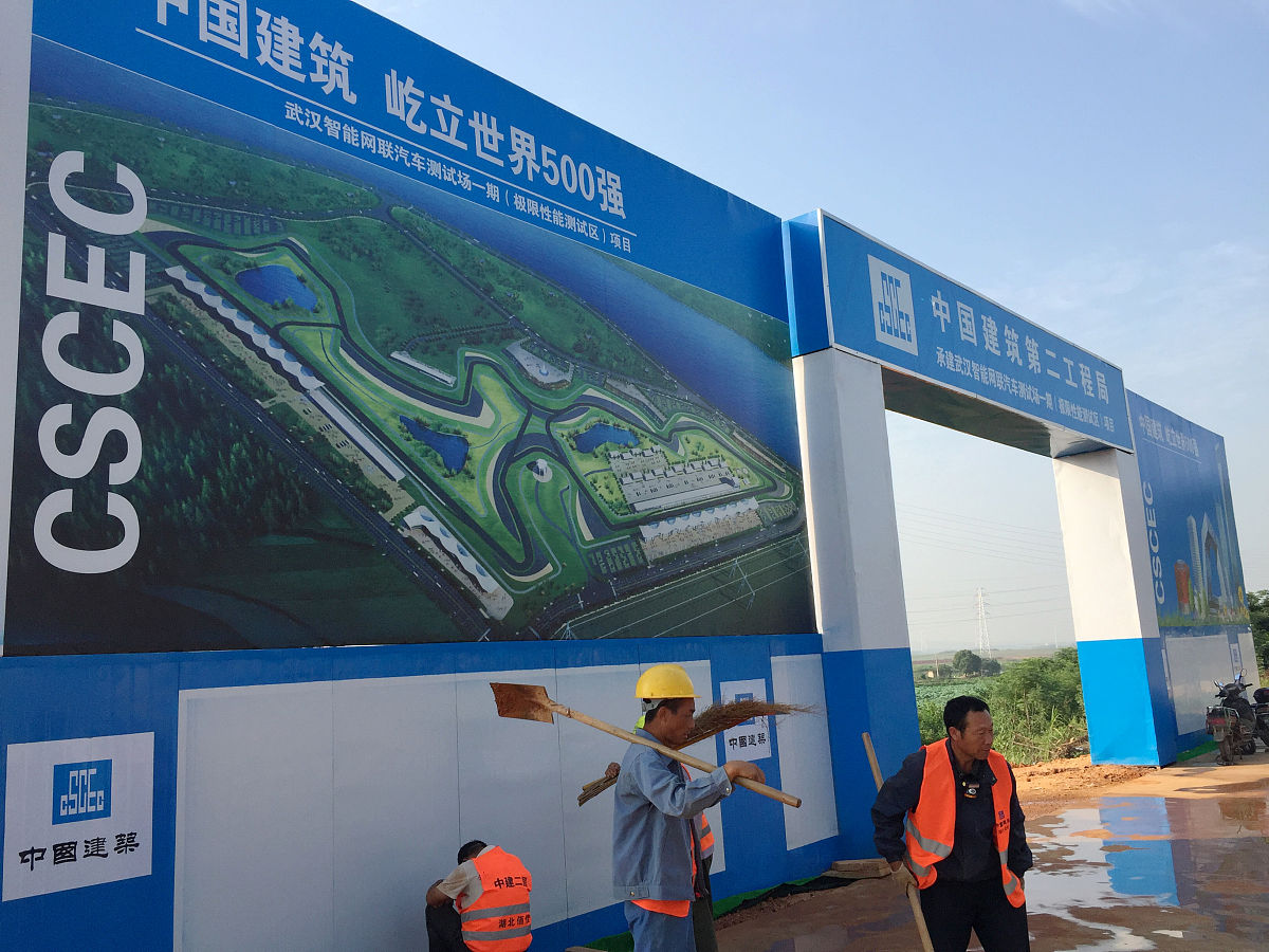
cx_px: 634
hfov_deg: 61.7
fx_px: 1063
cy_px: 476
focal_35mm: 29
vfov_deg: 48.2
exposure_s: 1/1319
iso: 32
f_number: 2.2
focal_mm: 4.15
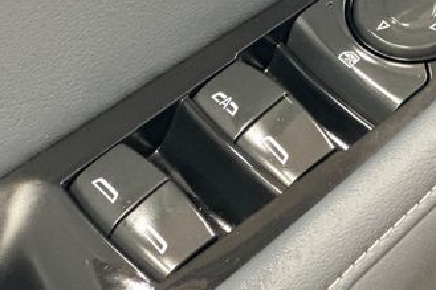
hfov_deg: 13.1
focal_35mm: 156
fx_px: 1888
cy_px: 99
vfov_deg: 8.8
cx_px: 346
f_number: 2.8
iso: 640
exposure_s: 1/15
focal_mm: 9
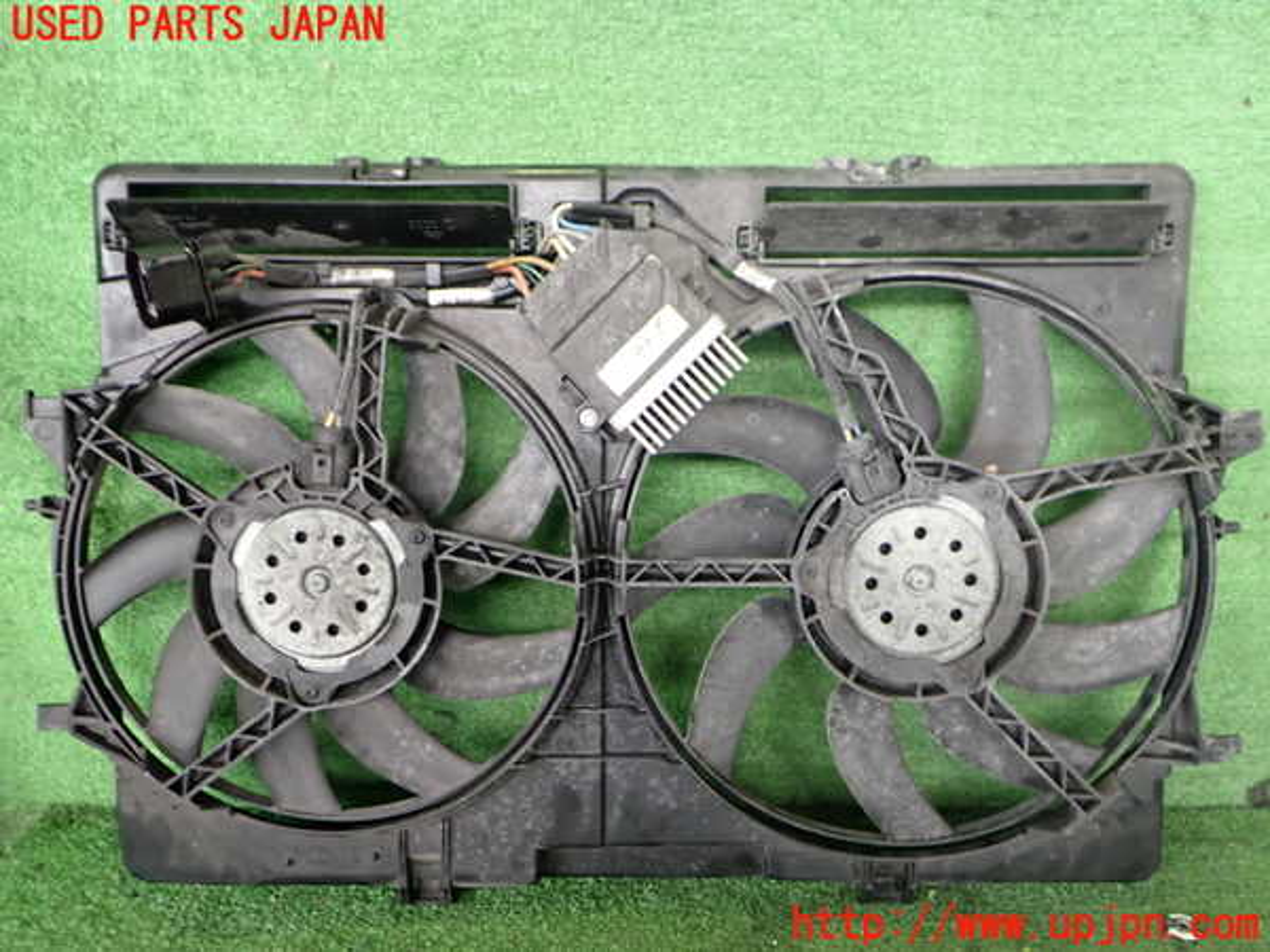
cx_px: 635
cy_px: 476
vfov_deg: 46.8
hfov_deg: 60.0
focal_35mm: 30
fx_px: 1101
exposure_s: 1/30
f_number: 2.3
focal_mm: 5.4
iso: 250
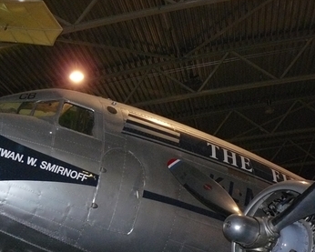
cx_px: 102
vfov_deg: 24.7
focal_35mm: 61
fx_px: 569
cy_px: 187
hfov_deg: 30.7
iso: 400
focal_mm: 6
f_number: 2.8
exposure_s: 1/30
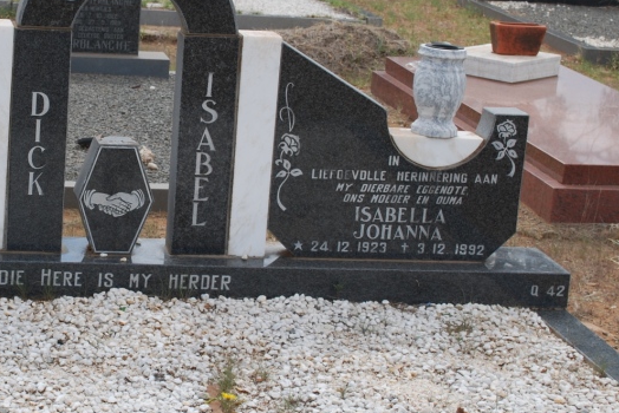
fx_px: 1514
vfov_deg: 15.5
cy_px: 150
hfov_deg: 22.8
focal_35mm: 88
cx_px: 117
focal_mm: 30
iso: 100
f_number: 7.1
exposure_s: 1/200
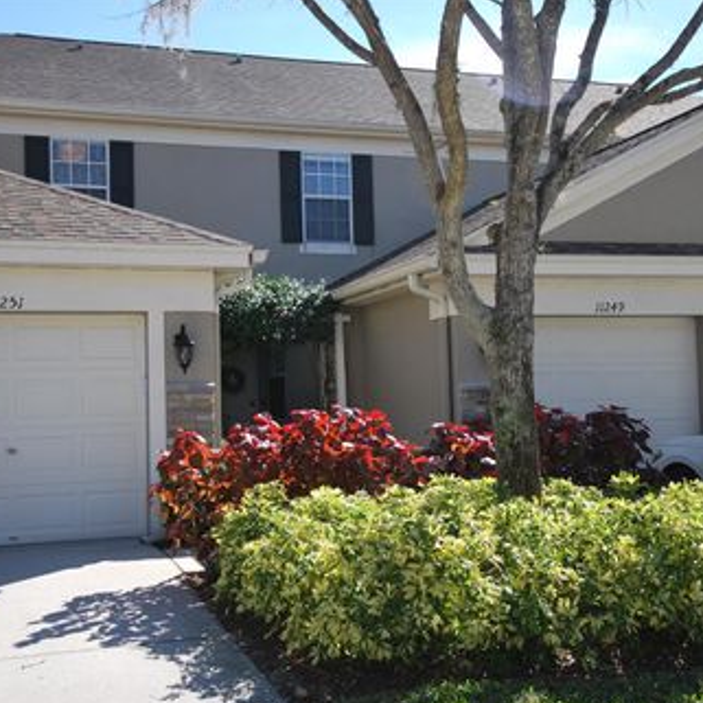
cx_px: 311
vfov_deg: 40.3
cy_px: 359
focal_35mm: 42
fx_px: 957
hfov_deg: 40.3
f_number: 4.8
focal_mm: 21
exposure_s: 1/320
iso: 100
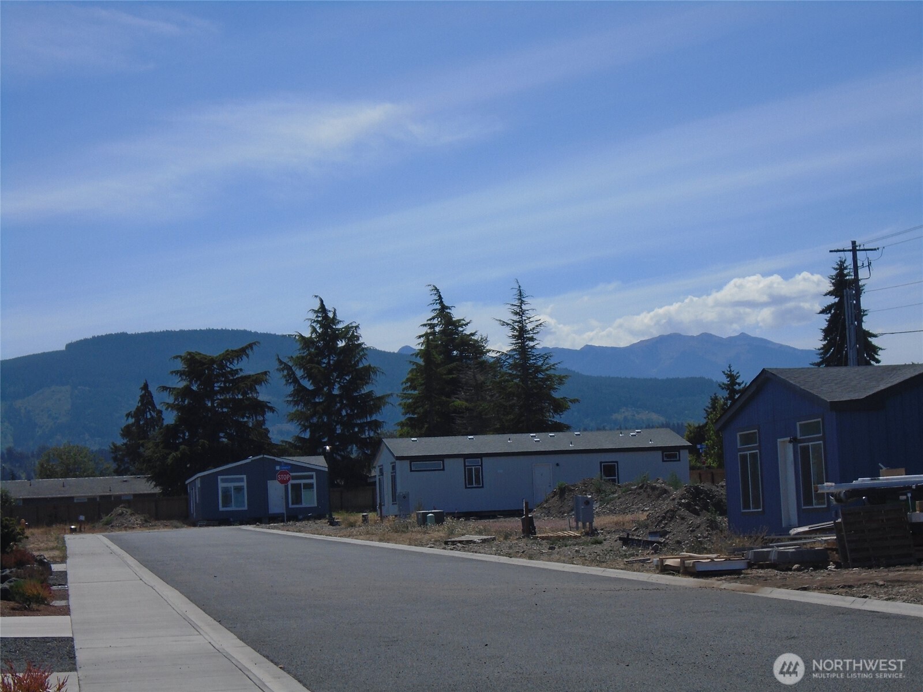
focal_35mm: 79
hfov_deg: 24.7
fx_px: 2106
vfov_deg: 18.7
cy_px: 346
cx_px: 462
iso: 100
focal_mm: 14
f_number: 15.3
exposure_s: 1/160
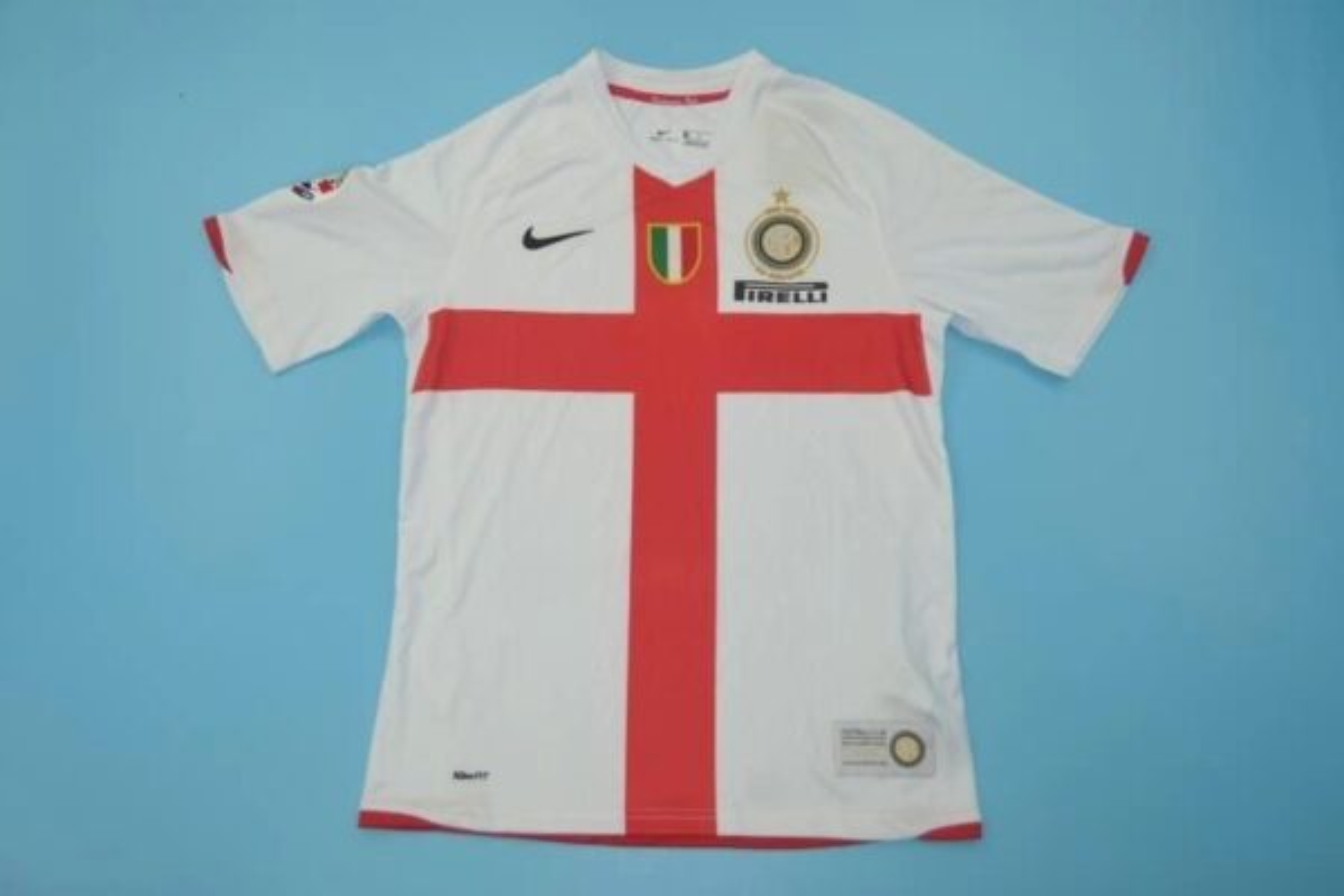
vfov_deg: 36.9
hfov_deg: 53.1
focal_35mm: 36
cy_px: 448
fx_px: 1344
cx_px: 672
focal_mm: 24
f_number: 5
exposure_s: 1/200
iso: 200
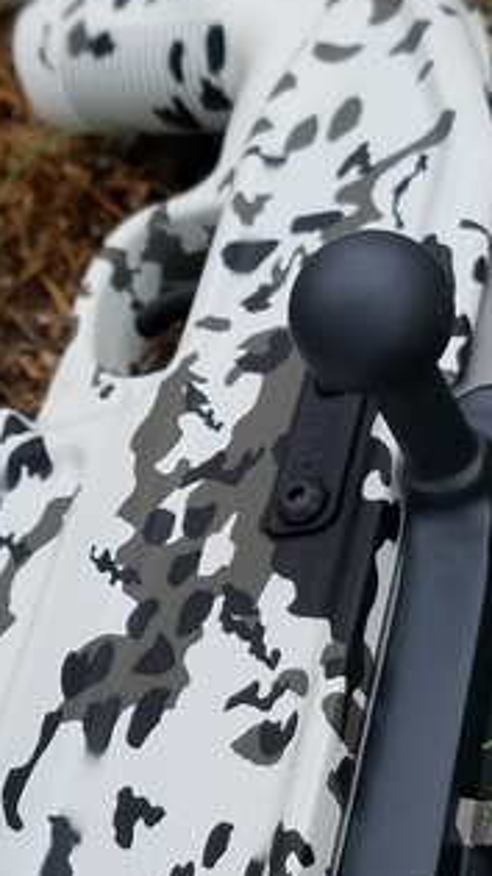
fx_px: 1671
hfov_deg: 16.7
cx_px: 245
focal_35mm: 72
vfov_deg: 29.4
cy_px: 425
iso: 50
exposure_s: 1/1216
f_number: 1.7
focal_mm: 4.2
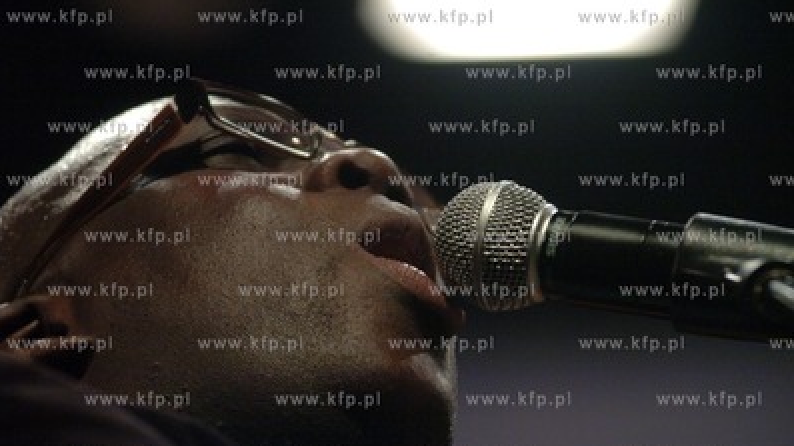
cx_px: 398
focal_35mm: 316
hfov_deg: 6.8
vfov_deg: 3.8
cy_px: 261
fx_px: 6651
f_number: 3.5
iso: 800
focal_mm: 200
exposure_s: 1/125
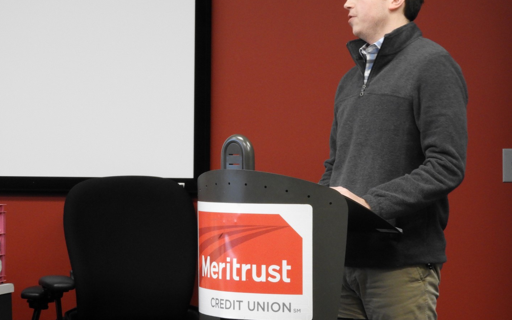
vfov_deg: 10.6
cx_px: 255
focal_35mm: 123
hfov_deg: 17.0
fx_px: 1716
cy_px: 128
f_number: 5
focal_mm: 20.6
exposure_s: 1/15
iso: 560
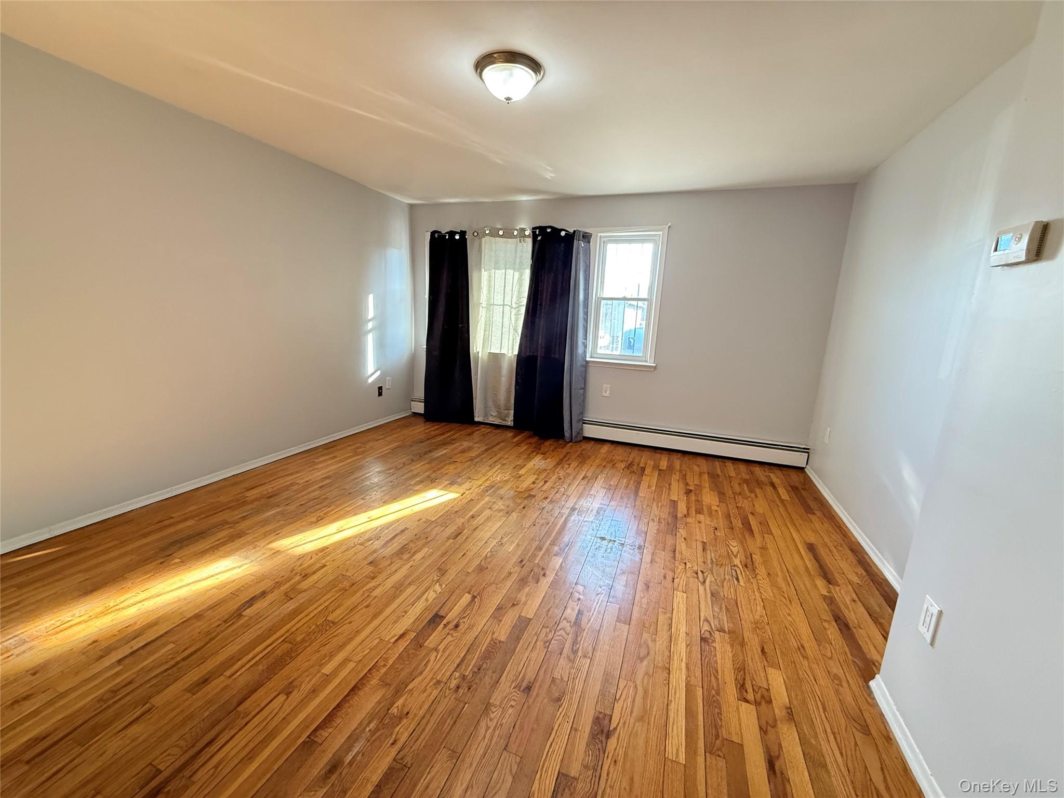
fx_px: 430
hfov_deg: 102.1
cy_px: 399
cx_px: 532
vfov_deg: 85.7
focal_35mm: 14
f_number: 2.2
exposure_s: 1/60
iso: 500
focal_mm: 2.22
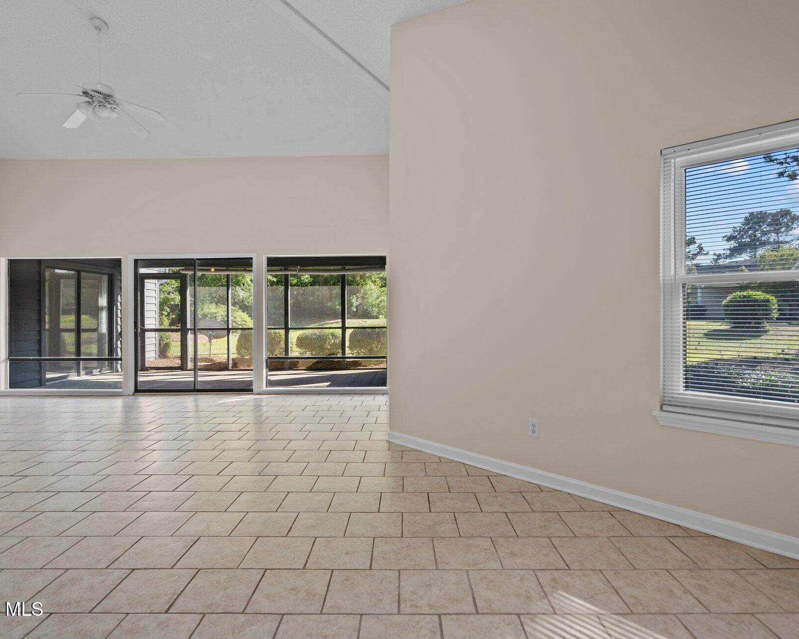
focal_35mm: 19
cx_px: 405
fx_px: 449
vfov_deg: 70.8
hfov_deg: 83.3
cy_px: 303
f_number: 4
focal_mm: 16
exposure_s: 1/20
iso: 320
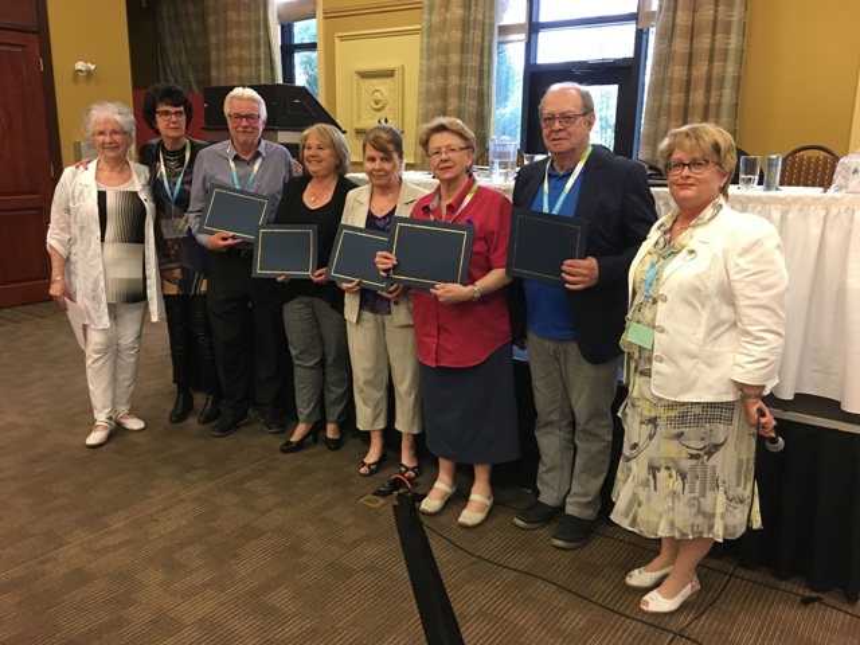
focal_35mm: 29
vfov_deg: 48.2
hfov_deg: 61.7
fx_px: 720
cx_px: 430
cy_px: 322
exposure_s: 1/30
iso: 125
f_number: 2.2
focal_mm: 4.15
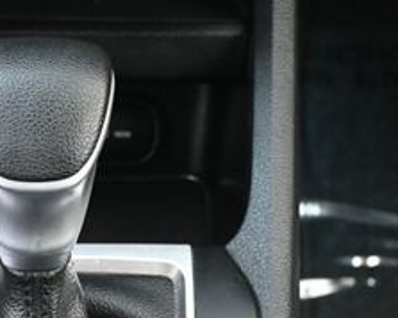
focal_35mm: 149
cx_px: 23
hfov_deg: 12.8
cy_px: 293
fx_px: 1758
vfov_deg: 10.3
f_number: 5.3
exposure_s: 1/125
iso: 2500
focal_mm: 37
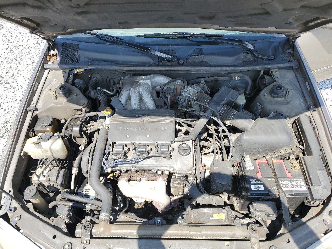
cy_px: 124
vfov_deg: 53.1
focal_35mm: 26
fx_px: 249
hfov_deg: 67.3
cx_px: 166
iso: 50
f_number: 1.5
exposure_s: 1/909
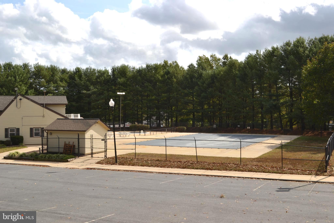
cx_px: 167
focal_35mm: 39
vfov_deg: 34.2
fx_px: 362
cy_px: 112
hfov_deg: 49.6
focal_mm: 26
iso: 100
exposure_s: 1/200
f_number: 9
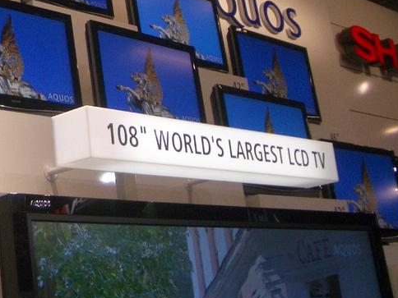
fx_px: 851
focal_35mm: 74
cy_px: 59
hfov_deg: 24.9
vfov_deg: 19.7
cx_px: -15
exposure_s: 1/125
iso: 100
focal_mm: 5.8
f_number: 2.6
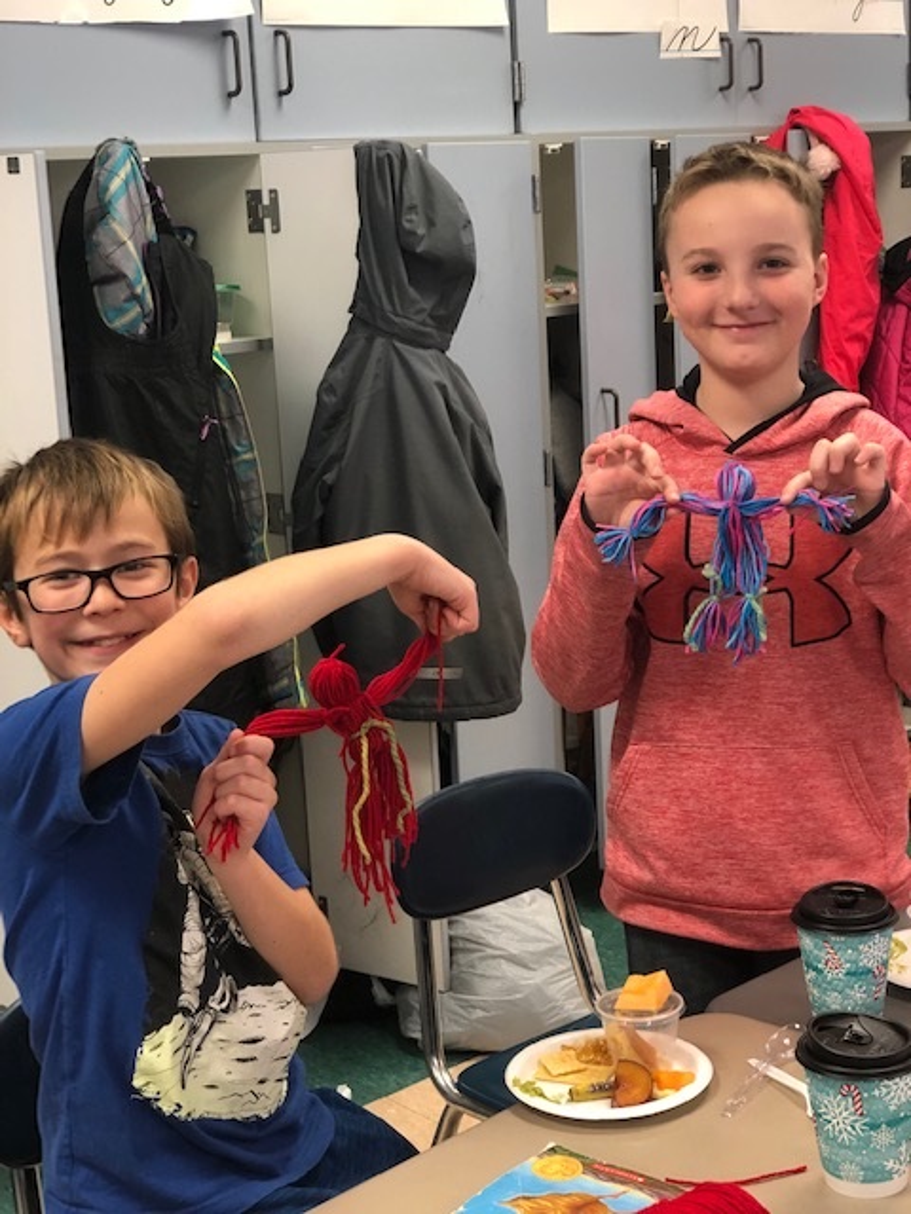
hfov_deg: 25.7
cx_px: 456
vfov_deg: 33.8
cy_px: 607
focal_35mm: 57
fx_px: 2000
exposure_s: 1/30
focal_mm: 6.6
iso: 160
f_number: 2.8
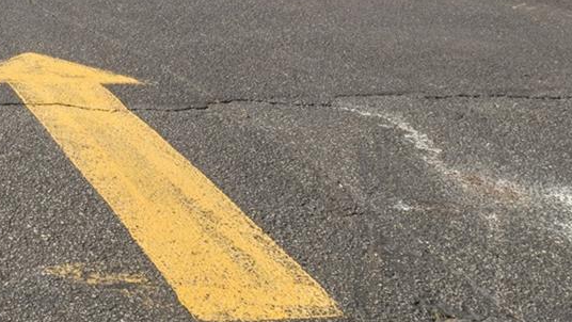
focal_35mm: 60
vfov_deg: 15.5
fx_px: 910
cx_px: -289
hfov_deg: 25.8
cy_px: -341
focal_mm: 15
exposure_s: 1/500
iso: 640
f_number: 14
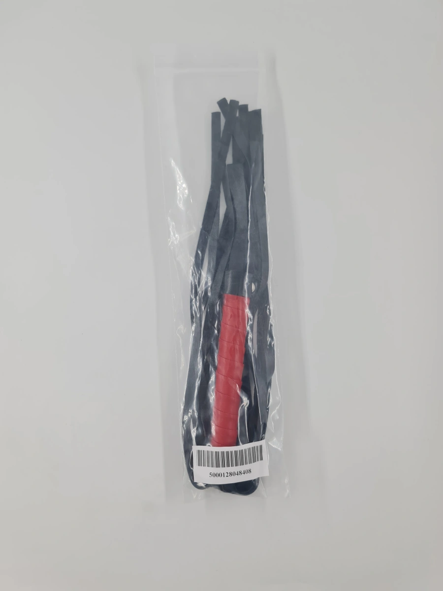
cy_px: 296
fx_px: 427
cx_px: 222
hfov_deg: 54.9
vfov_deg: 69.4
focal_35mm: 25
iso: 50
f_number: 1.8
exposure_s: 1/252
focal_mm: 7
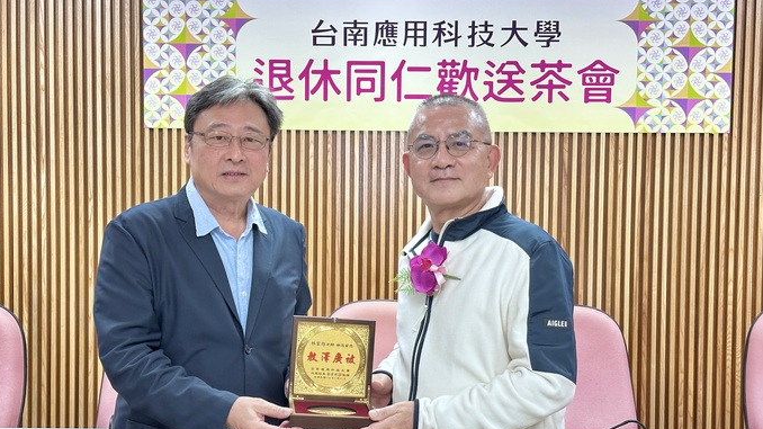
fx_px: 1092
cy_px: 251
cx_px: 372
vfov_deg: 22.2
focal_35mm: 54
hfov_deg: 38.5
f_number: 1.78
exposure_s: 1/60
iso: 200
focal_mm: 6.86
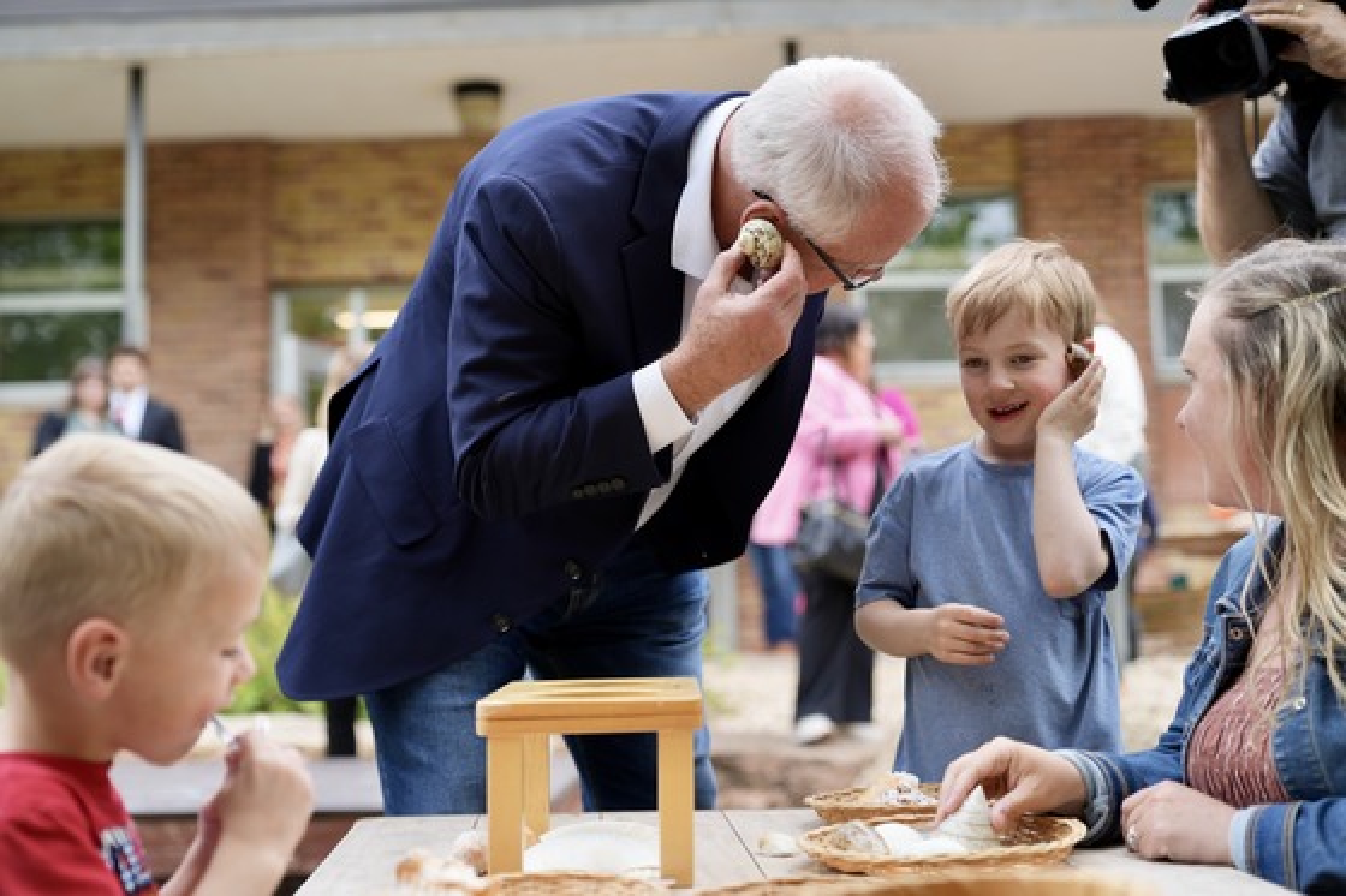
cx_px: 673
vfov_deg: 25.5
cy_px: 448
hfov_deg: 37.5
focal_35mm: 53
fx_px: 1981
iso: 100
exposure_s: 1/320
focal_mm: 53
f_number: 2.8
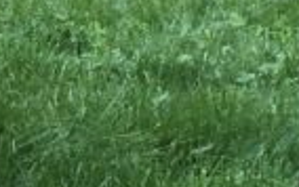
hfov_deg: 4.9
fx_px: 3246
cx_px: -773
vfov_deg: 3.3
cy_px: 109
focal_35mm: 398
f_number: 2.4
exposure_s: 1/60
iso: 50
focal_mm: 6
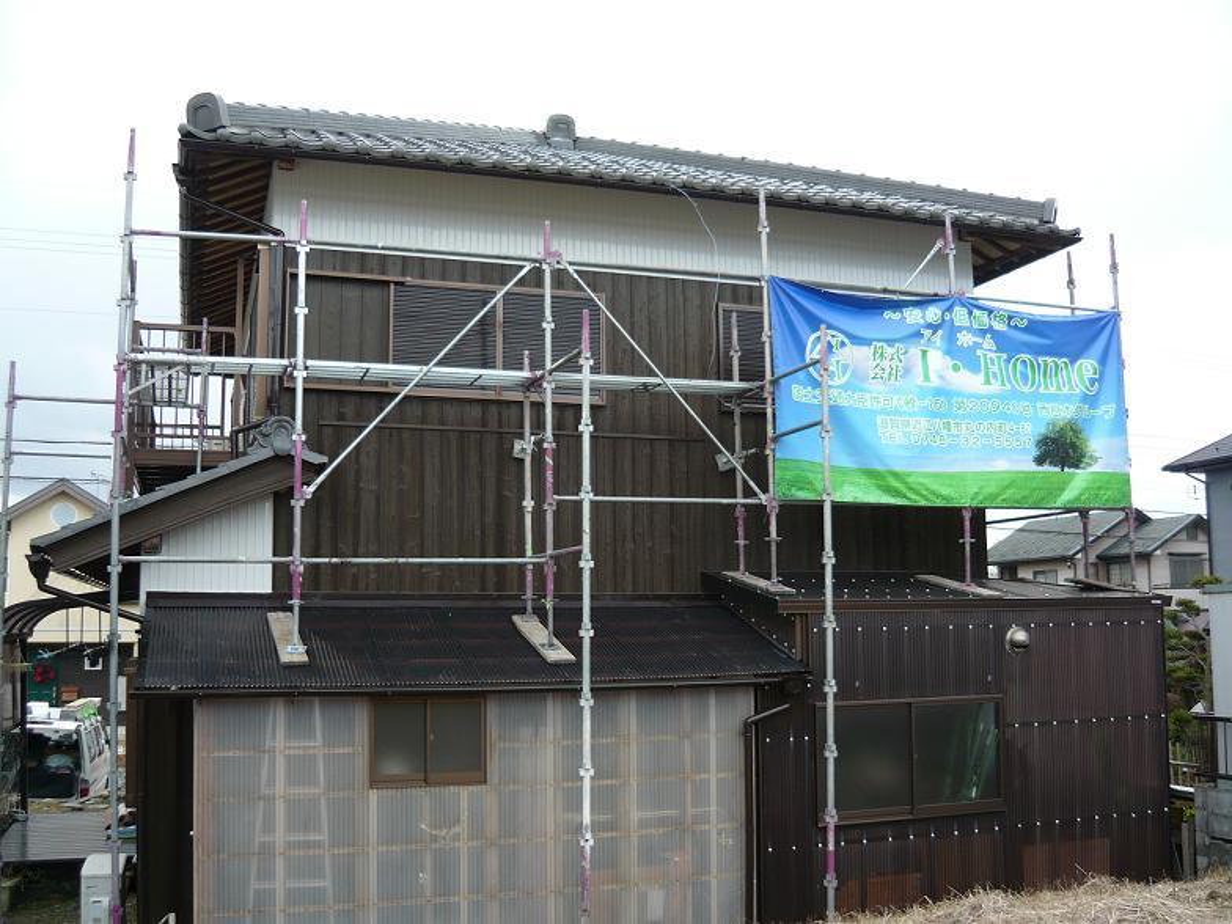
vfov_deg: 42.9
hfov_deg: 55.4
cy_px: 462
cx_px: 616
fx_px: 1174
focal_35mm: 33
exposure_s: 1/80
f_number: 2.8
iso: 100
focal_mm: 5.5
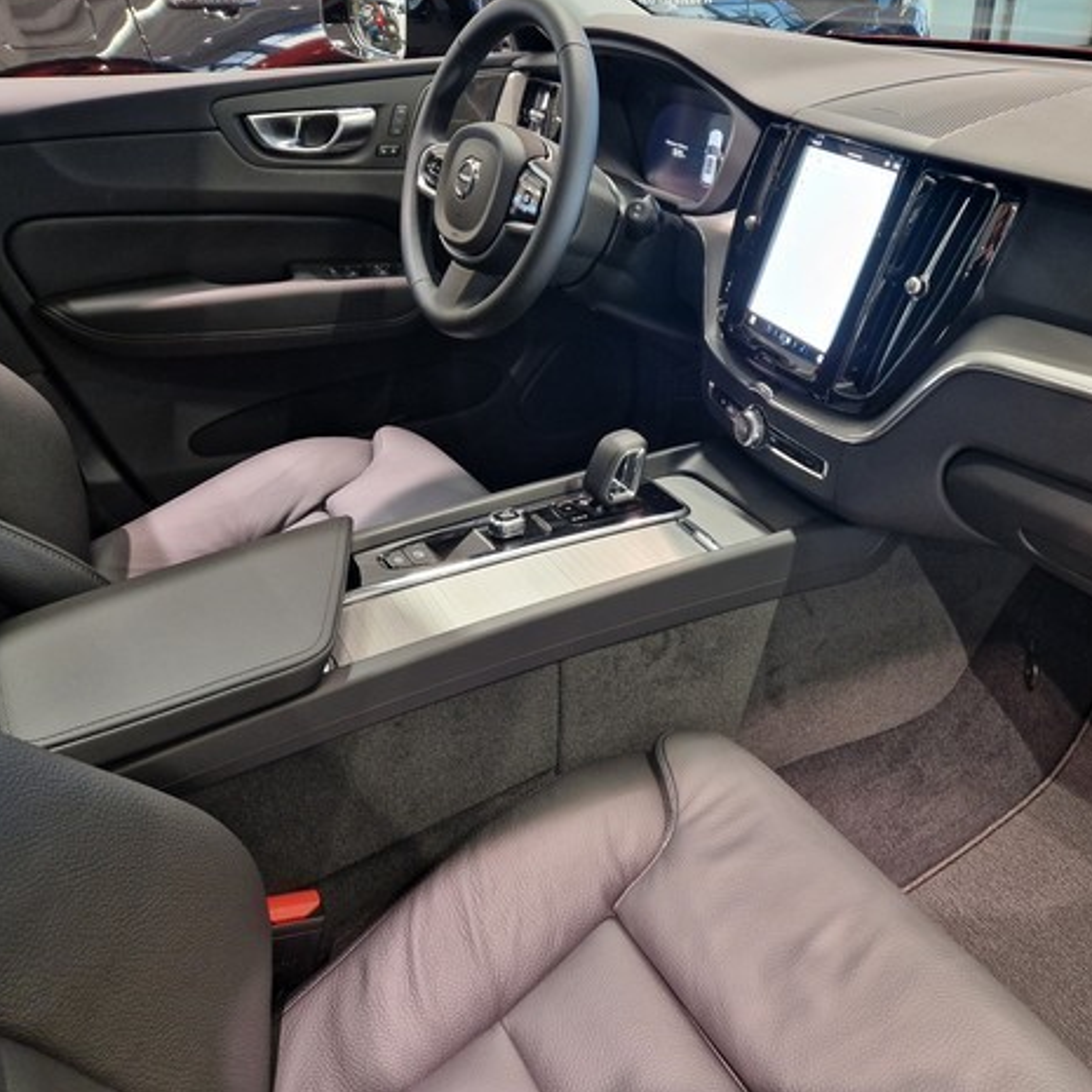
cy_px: 533
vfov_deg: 57.3
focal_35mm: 28
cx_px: 655
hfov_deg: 56.9
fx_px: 999
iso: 250
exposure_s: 1/50
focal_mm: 5.4
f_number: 1.8
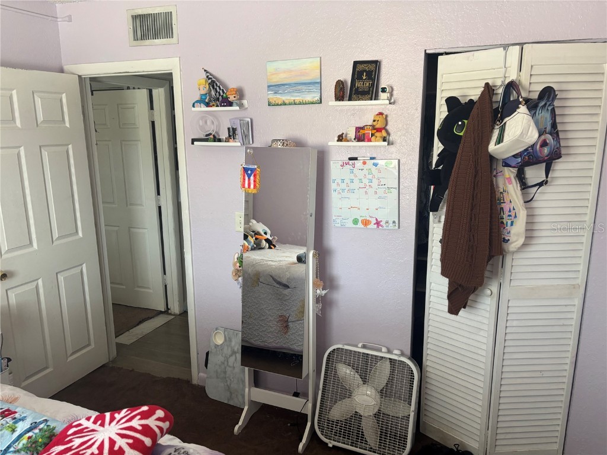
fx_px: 456
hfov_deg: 67.3
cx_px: 304
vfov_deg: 53.1
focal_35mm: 26
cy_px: 228
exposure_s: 1/60
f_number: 1.6
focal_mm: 5.96
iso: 160
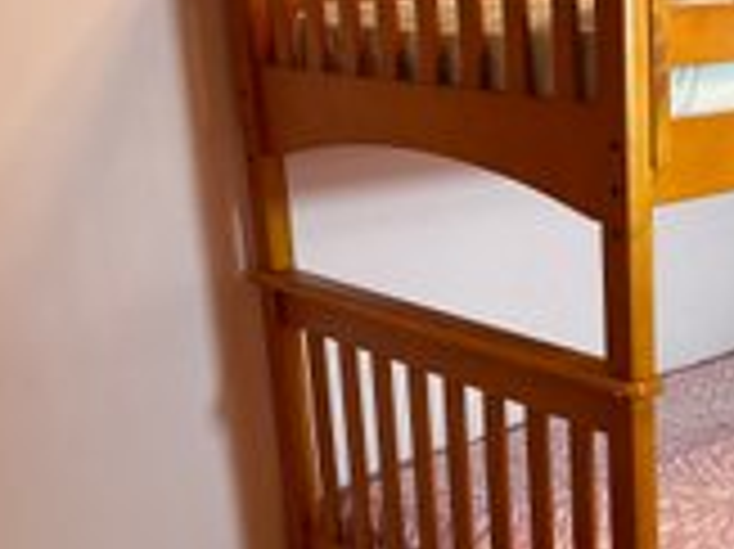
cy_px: 344
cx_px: 732
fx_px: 1292
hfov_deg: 29.6
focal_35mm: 61
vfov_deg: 23.9
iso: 80
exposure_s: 1/60
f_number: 1.8
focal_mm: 3
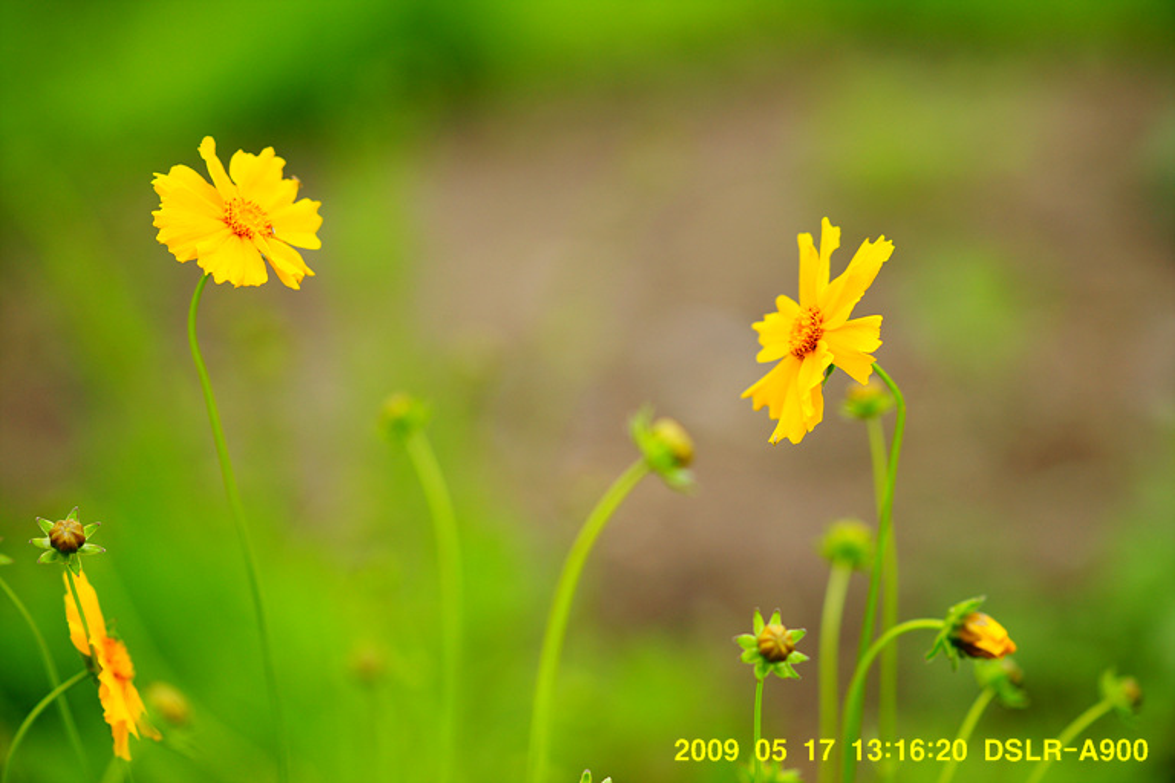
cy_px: 392
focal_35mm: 135
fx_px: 4406
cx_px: 588
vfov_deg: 10.2
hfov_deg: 15.2
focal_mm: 135
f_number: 2.2
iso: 200
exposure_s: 1/1000
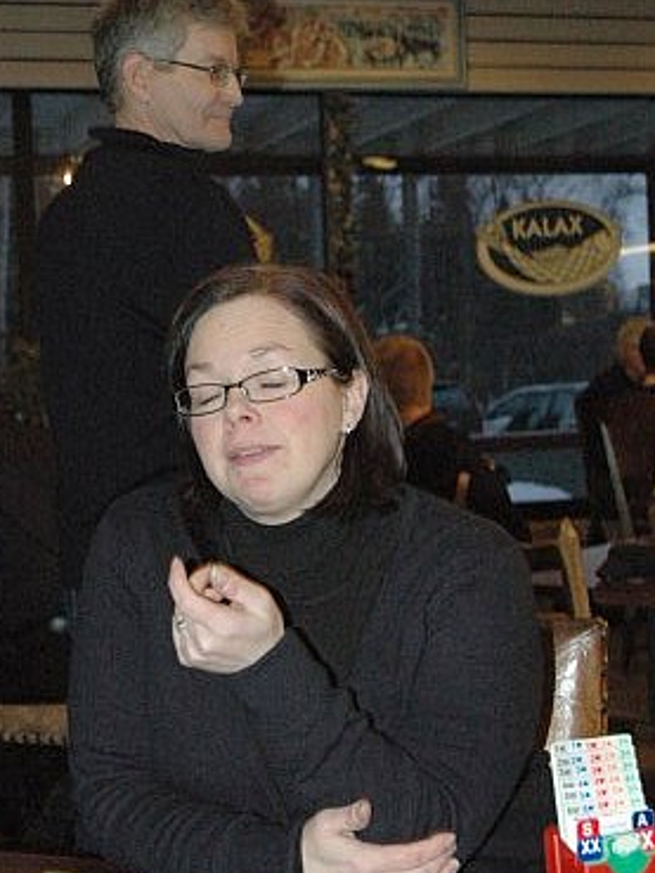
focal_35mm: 73
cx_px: 286
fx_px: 1835
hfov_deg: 20.2
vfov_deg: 26.7
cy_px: 407
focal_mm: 31
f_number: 5
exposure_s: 1/60
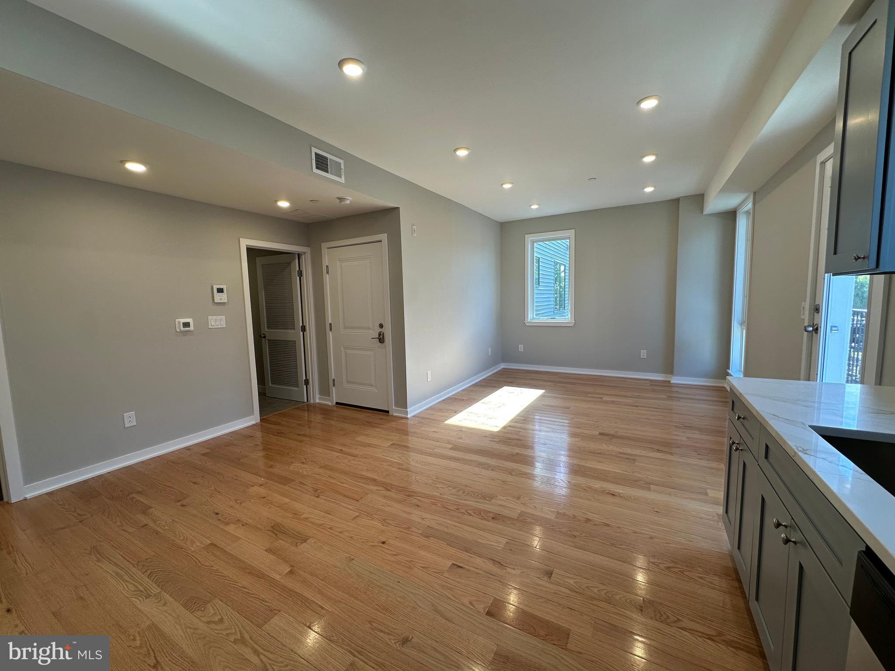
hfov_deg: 102.1
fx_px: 362
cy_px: 336
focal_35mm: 14
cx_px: 448
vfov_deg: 85.7
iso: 64
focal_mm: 2.22
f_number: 2.2
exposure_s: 1/120
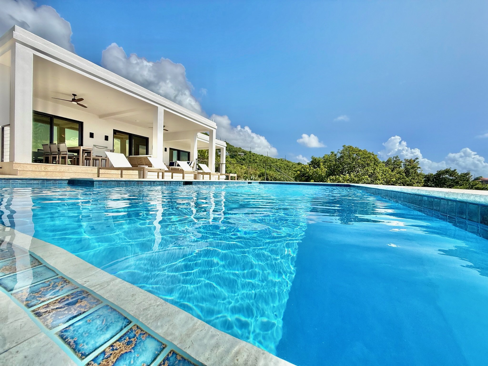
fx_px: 197
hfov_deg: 102.1
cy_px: 183
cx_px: 244
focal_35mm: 14
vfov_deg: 85.7
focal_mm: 2.22
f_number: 2.2
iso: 50
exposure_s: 1/4425
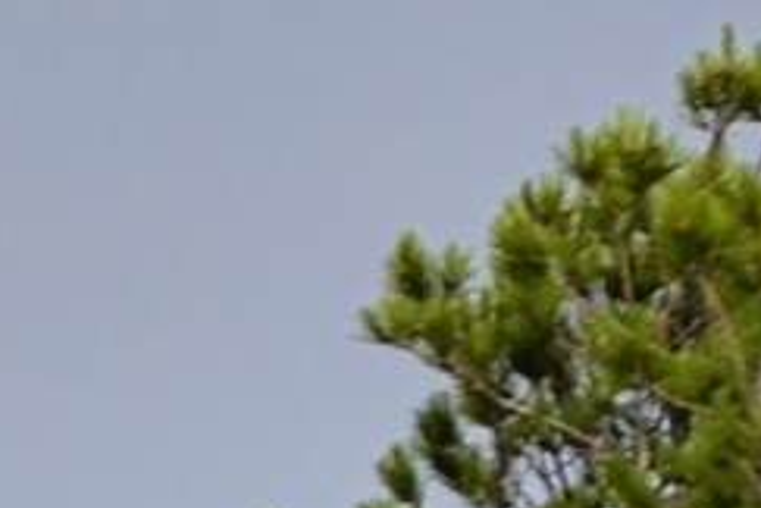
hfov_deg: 4.3
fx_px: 9744
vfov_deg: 3.0
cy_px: 740
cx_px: -1585
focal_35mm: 461
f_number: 5.6
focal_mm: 70
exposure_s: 1/250
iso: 200
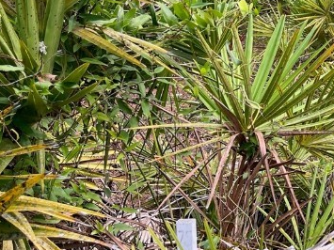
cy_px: -1
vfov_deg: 19.1
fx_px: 723
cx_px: 468
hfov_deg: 22.4
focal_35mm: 75
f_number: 1.6
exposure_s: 1/445
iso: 50
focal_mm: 5.1
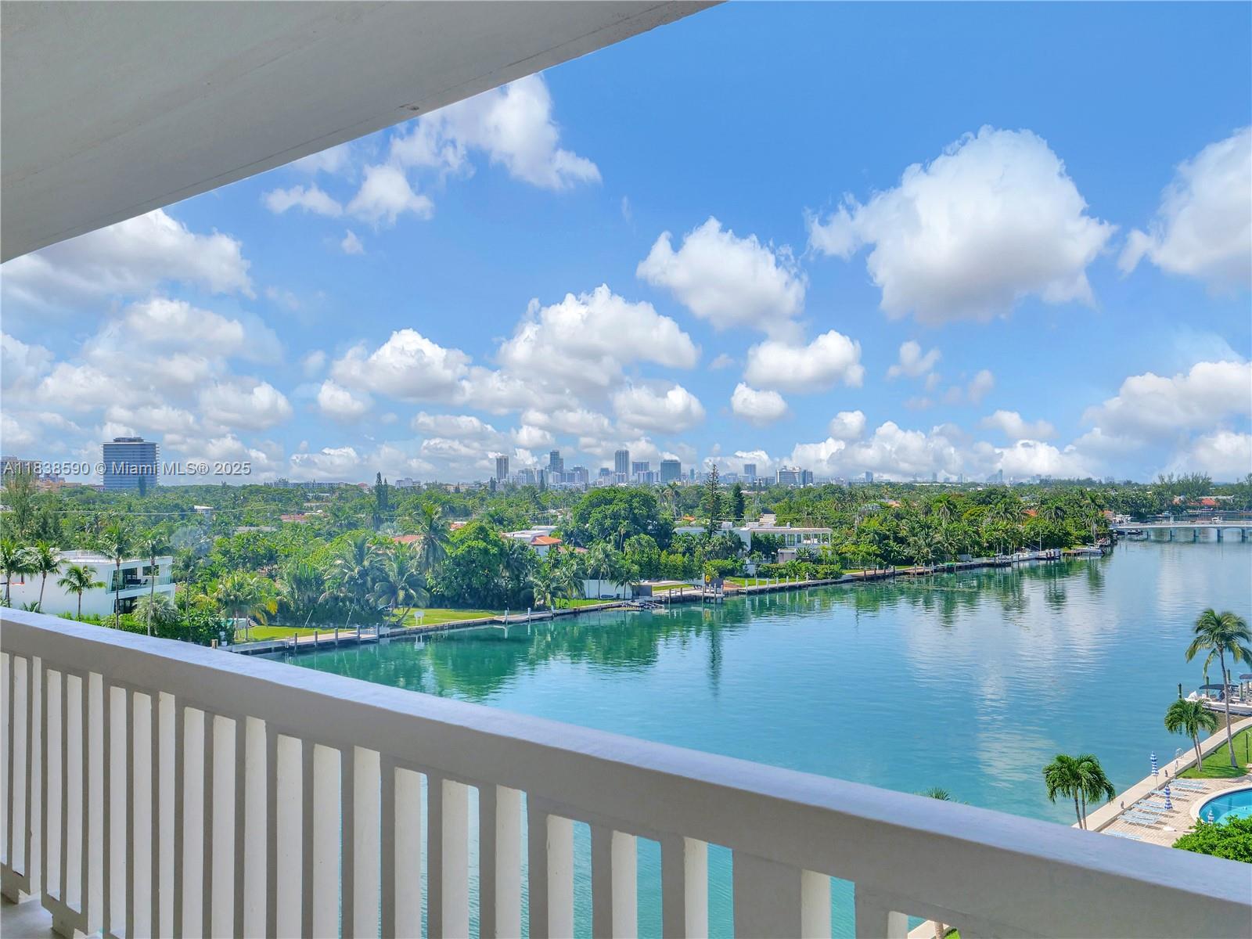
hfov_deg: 60.0
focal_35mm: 30
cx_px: 626
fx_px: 1085
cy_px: 470
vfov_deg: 46.8
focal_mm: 15
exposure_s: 1/640
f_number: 7.1
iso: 200
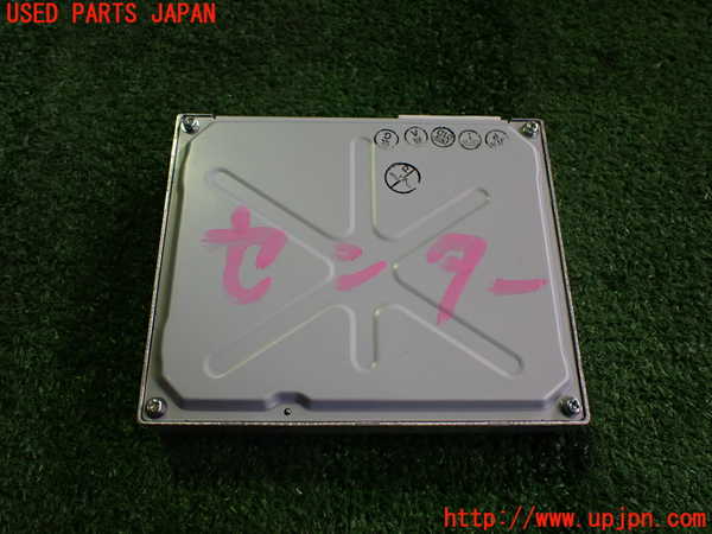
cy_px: 267
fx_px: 617
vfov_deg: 46.8
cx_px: 356
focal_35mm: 30
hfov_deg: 60.0
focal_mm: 5.4
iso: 250
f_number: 2.3
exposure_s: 1/125
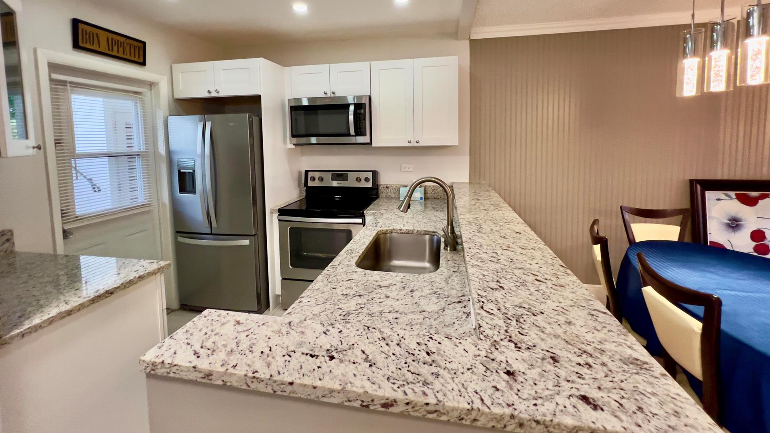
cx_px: 379
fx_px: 306
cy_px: 162
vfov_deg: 69.4
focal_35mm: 15
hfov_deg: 103.0
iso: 250
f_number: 1.8
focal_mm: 1.57
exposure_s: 1/60
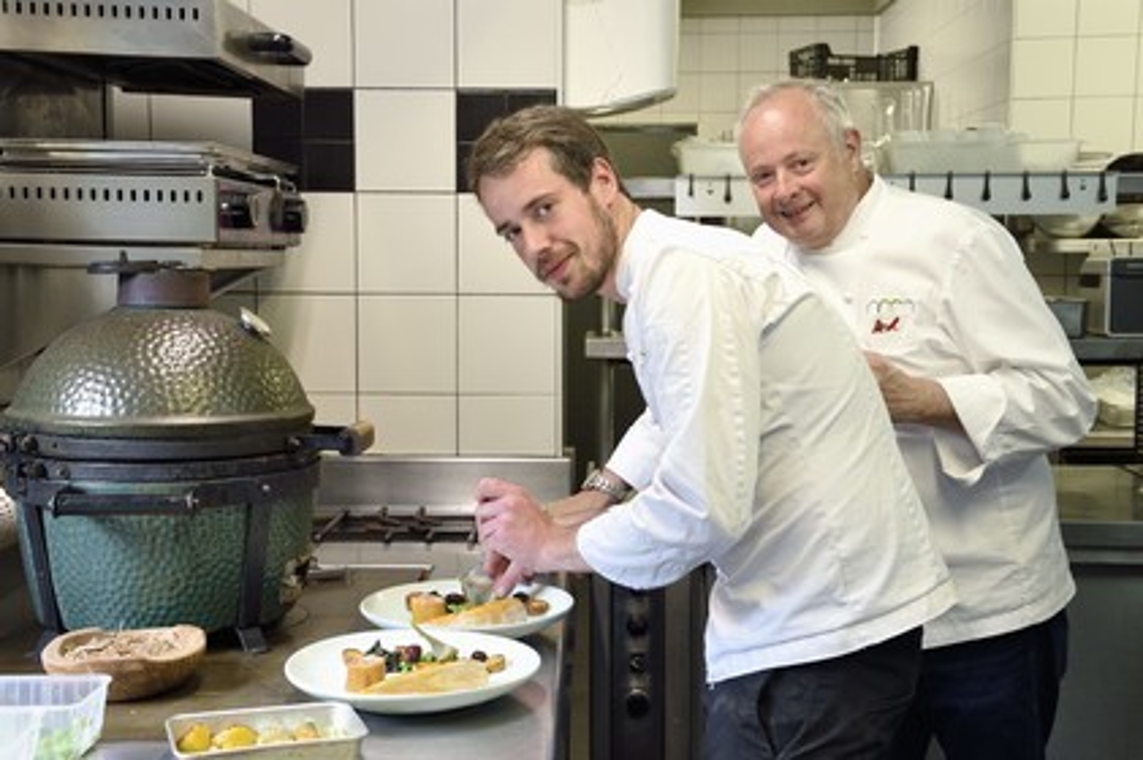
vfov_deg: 27.0
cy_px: 380
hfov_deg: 39.6
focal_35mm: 50
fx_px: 1586
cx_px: 572
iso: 1600
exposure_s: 1/50
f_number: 11
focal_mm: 50
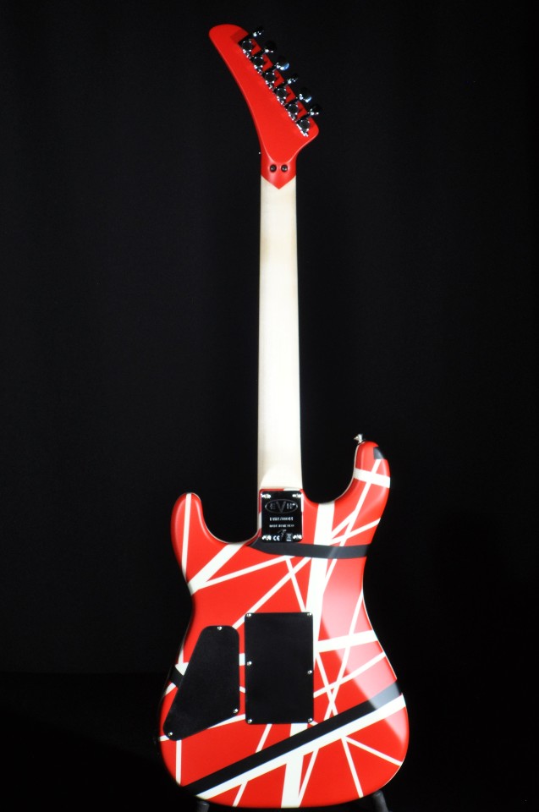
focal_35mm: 75
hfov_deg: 18.1
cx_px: 270
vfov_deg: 27.0
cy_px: 406
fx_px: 1690
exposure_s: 1/160
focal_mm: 50
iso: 800
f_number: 11
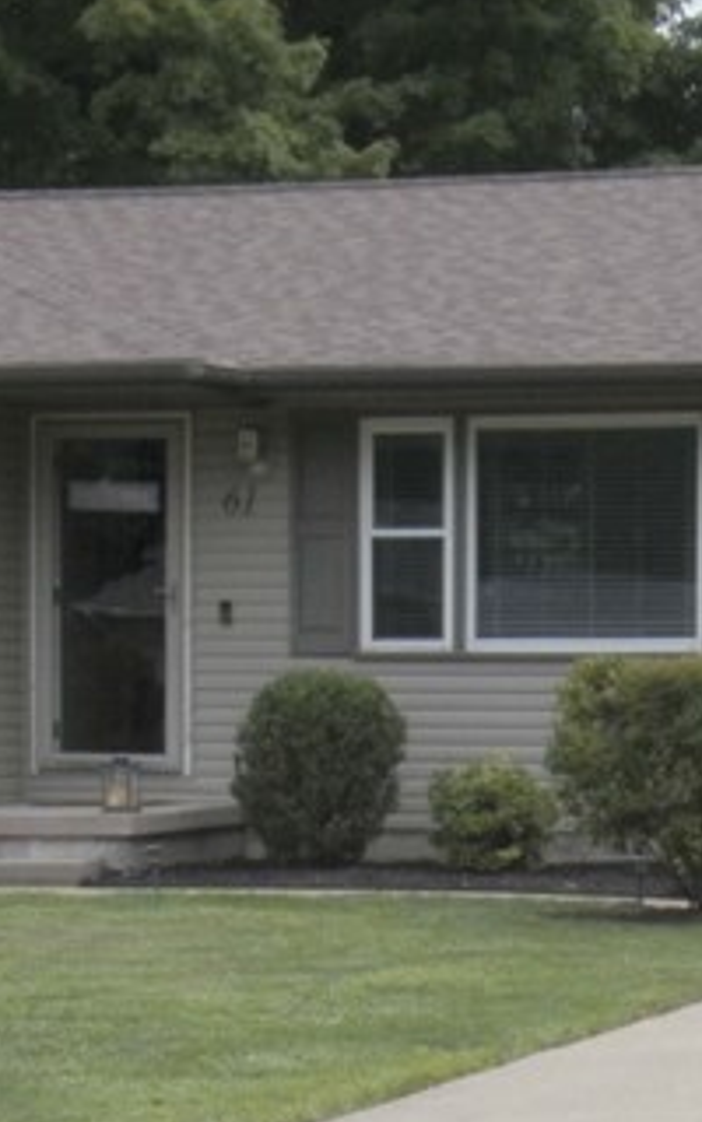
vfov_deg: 14.2
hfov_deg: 9.0
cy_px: 971
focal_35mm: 146
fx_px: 4469
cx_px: 541
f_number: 3.4
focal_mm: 7.61
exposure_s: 1/800
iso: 100
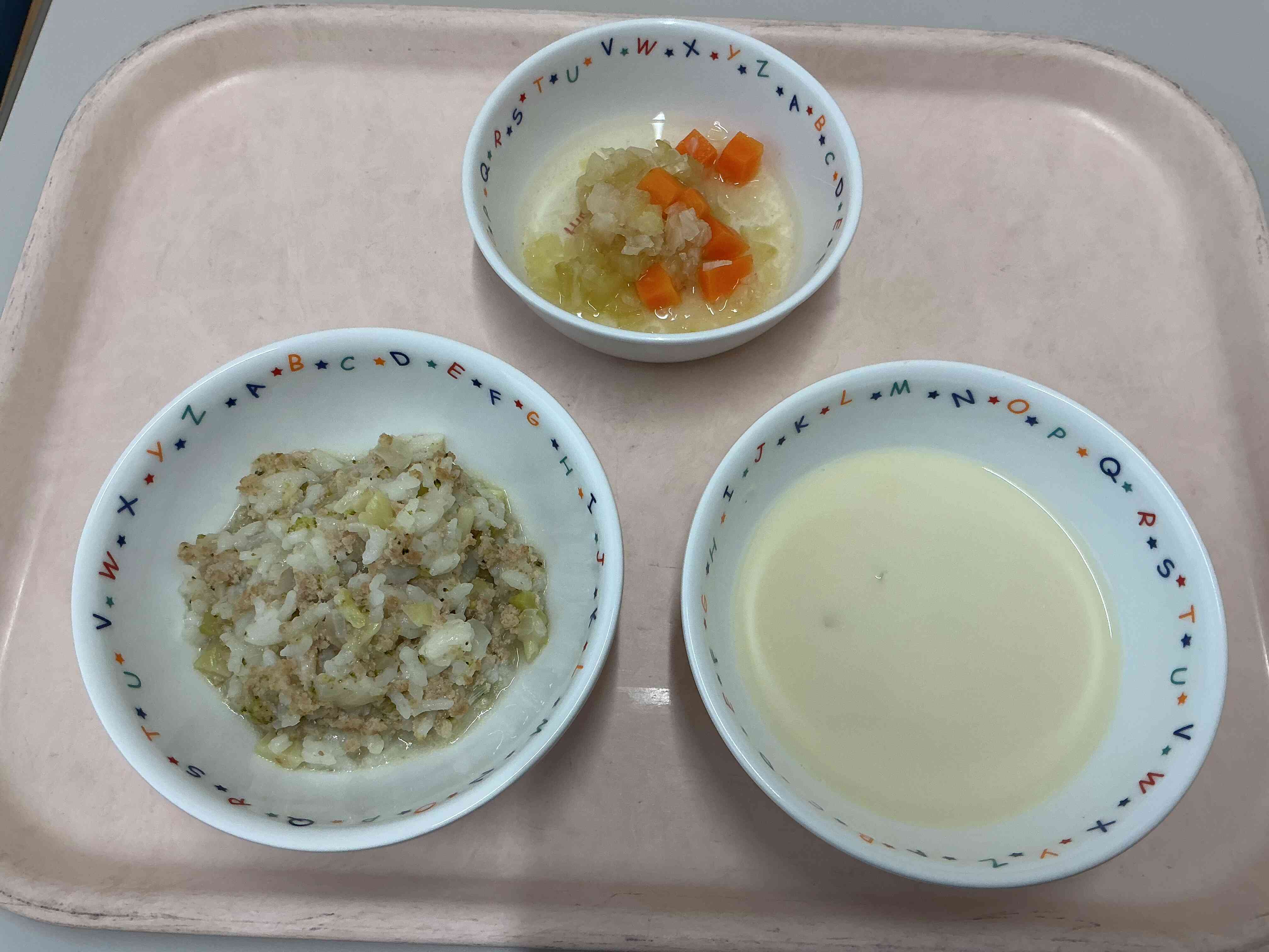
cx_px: 634
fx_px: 1063
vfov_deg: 48.2
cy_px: 476
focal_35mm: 29
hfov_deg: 61.7
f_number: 1.8
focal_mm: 3
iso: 40
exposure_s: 1/120
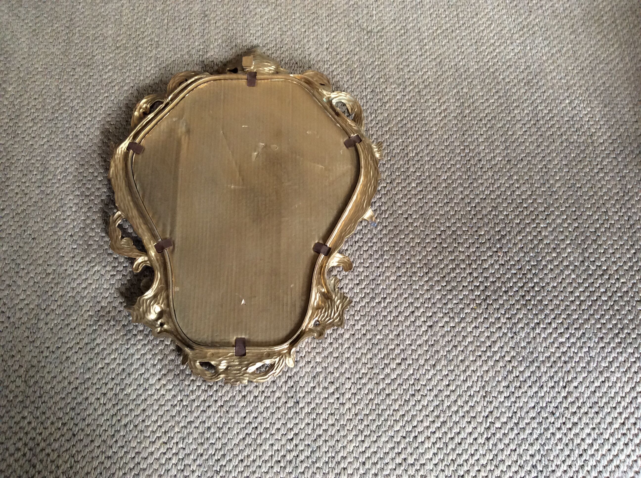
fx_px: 592
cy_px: 239
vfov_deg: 44.1
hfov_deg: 56.9
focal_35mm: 32
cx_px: 320
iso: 80
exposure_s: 1/25
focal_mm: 3.3
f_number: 2.4
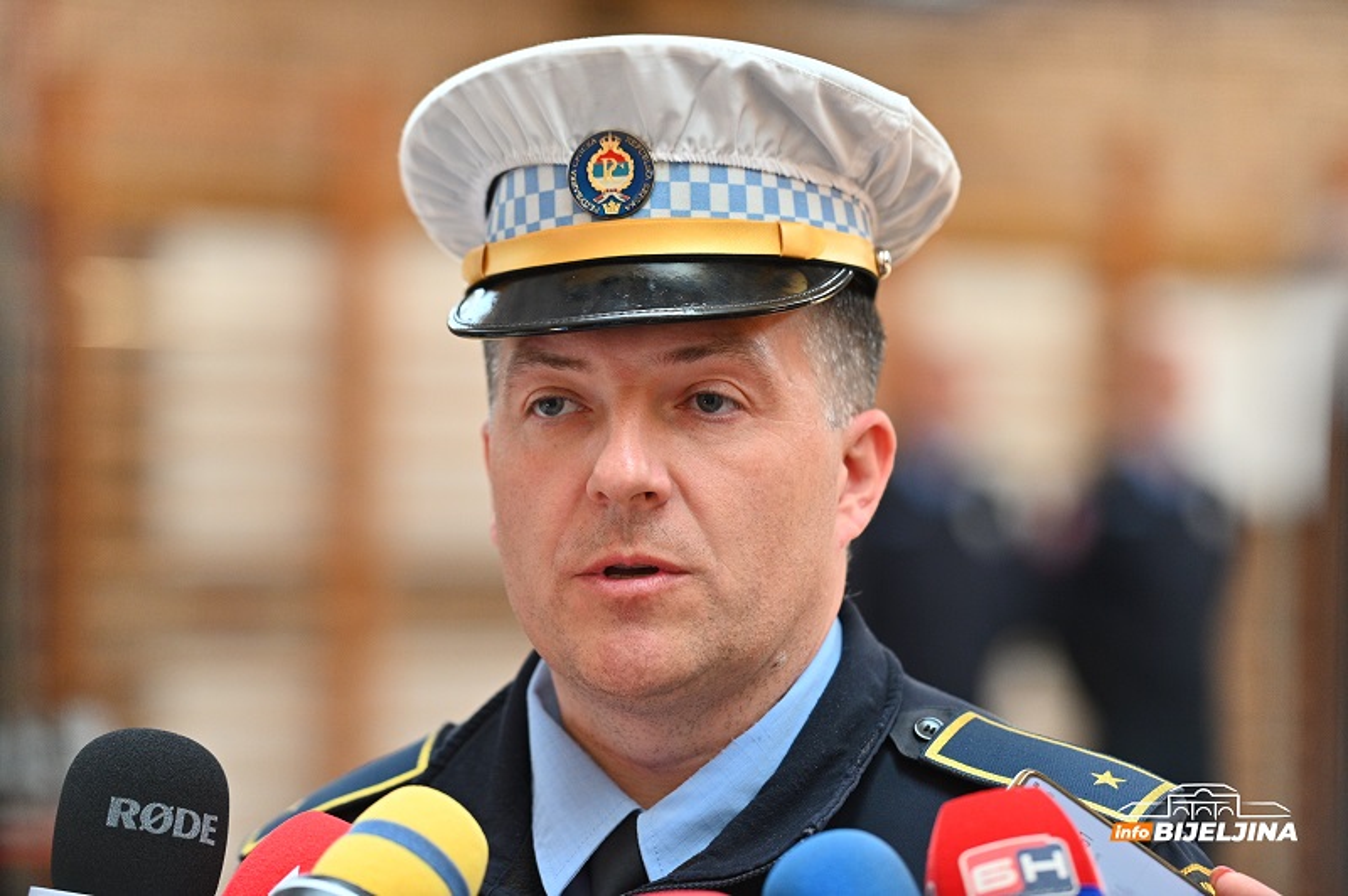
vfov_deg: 9.1
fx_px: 5612
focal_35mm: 150
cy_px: 448
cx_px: 674
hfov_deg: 13.7
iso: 1600
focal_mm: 150
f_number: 2.8
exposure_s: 1/400
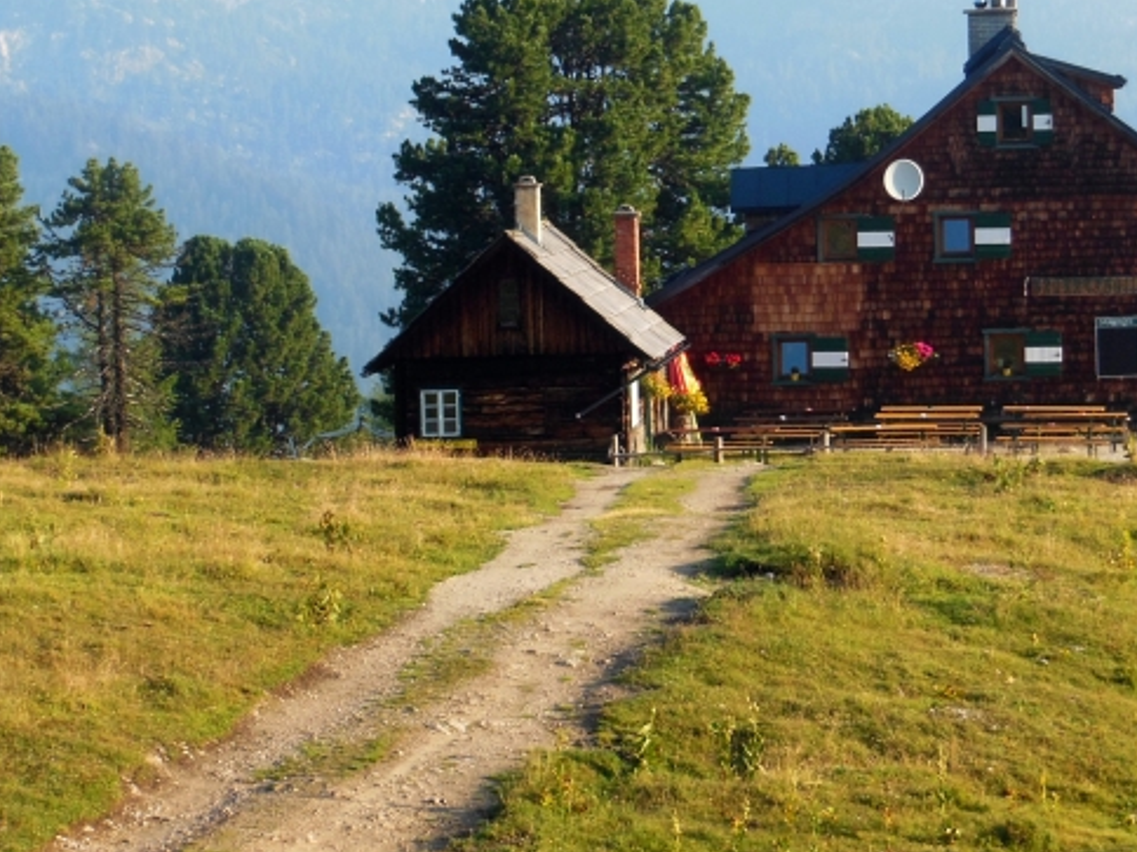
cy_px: 249
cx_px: 886
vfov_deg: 8.4
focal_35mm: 177
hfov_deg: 11.1
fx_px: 5814
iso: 125
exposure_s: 1/160
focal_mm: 19.1
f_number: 5.7
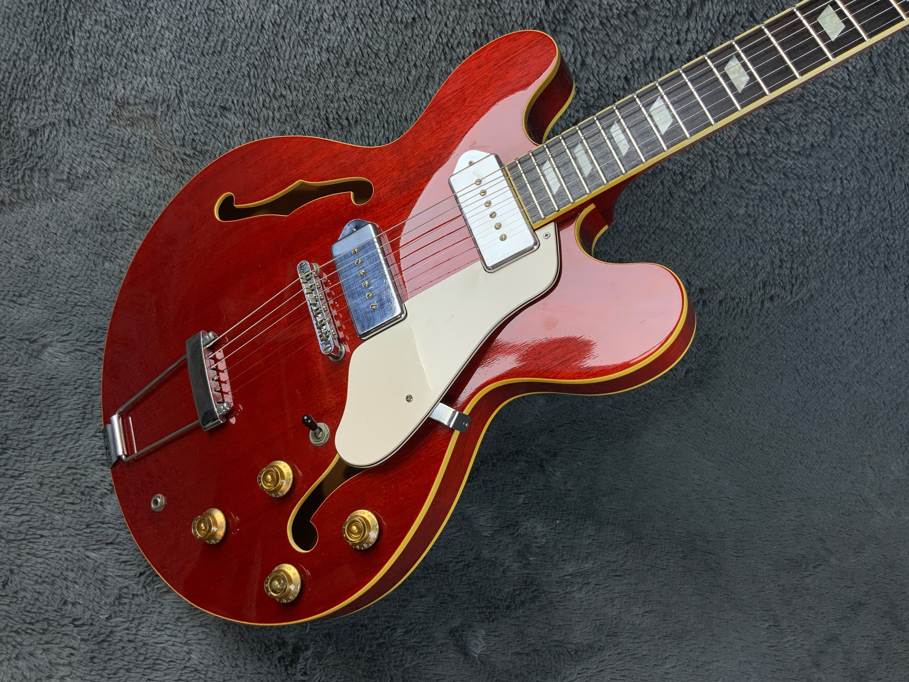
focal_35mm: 29
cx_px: 454
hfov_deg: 61.7
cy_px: 341
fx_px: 762
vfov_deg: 48.2
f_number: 1.8
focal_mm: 3
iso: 25
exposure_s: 1/100
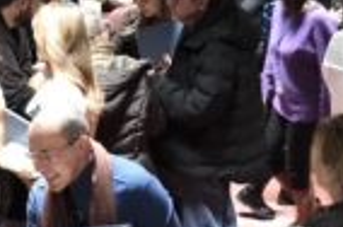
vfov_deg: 10.5
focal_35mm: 130
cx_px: 66
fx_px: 1236
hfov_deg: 15.7
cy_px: 33
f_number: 4.5
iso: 3200
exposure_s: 1/40
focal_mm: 16
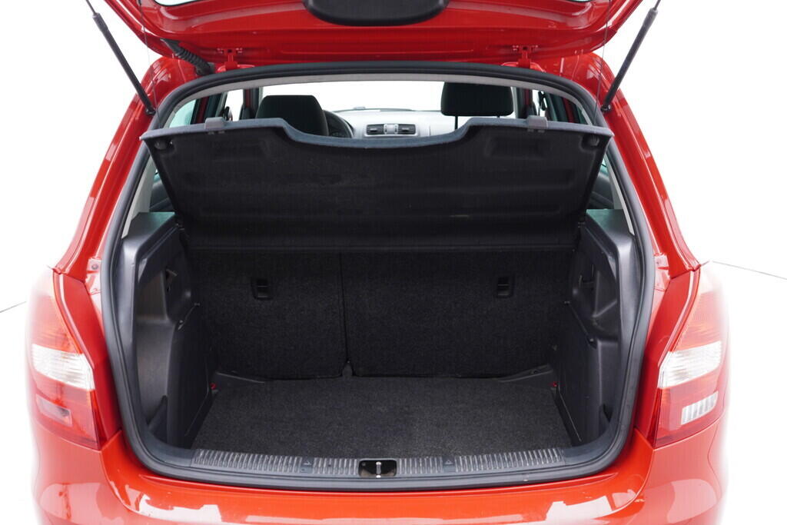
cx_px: 394
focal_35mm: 36
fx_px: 787
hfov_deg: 53.1
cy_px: 262
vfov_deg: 36.9
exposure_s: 1/40
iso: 320
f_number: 2.8
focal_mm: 24
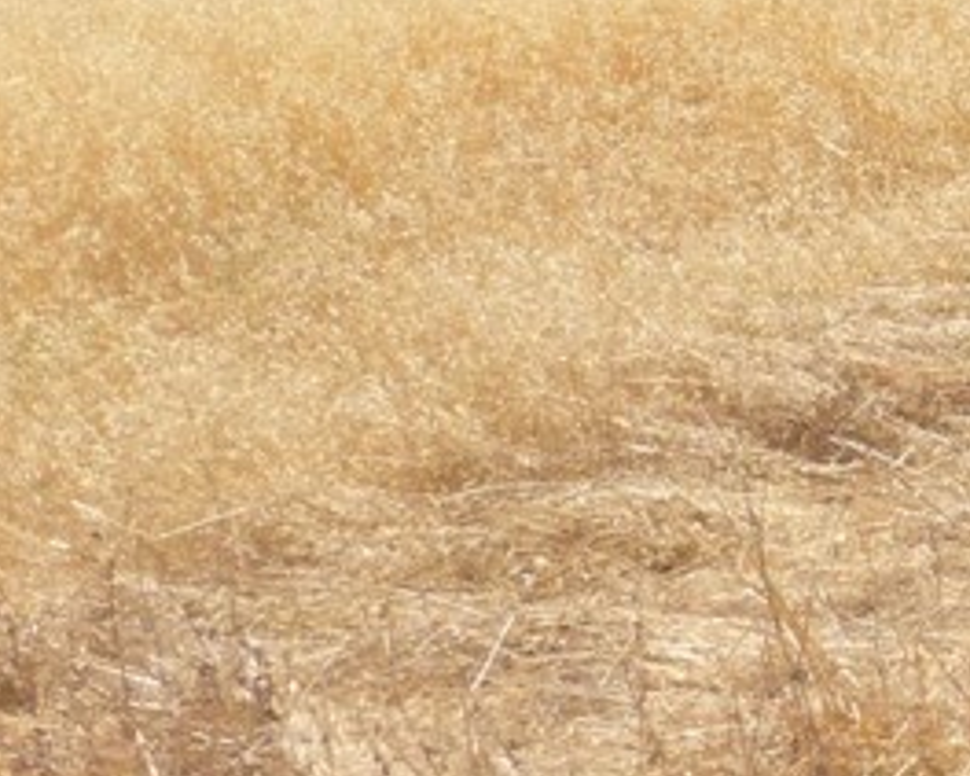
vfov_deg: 16.1
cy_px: -195
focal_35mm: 91
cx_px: 1506
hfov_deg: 18.4
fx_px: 2611
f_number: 4
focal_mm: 4.3
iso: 100
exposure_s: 1/800
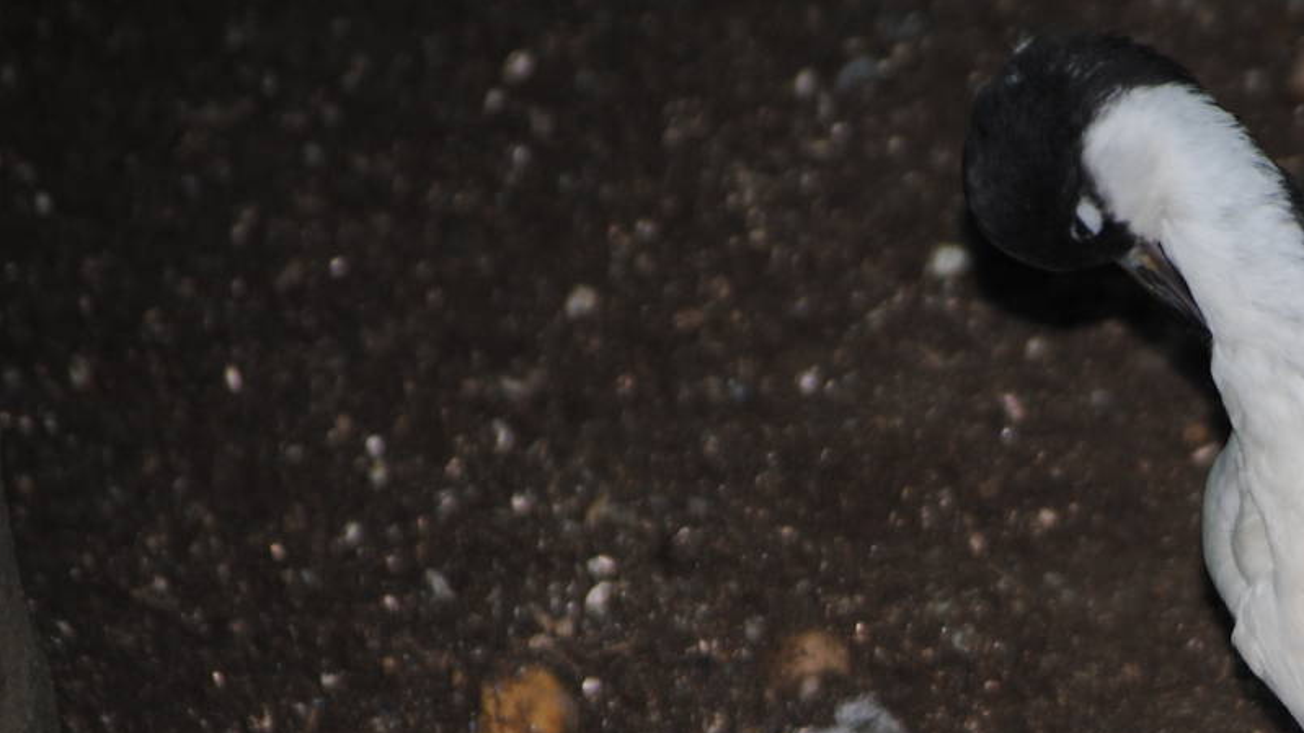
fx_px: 15800
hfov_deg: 4.7
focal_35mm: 457
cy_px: 793
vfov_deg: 2.7
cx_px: 1278
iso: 200
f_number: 5
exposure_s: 1/60
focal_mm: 145
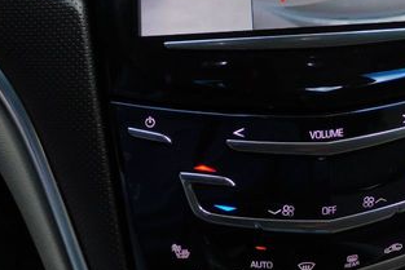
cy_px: -35
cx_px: 316
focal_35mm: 51
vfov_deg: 24.5
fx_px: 574
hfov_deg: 37.7
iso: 125
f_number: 3.3
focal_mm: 4.3
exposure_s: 1/100
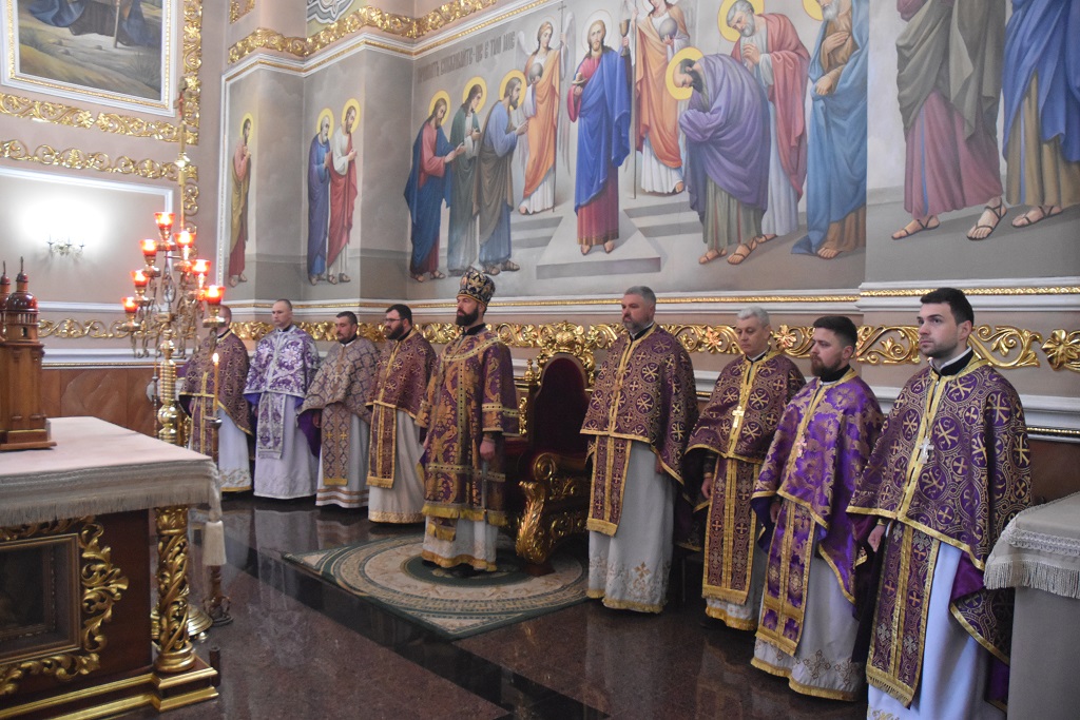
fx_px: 810
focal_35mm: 27
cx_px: 540
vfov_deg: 47.9
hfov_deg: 67.4
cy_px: 360
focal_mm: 18
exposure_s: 1/125
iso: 4000
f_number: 3.5
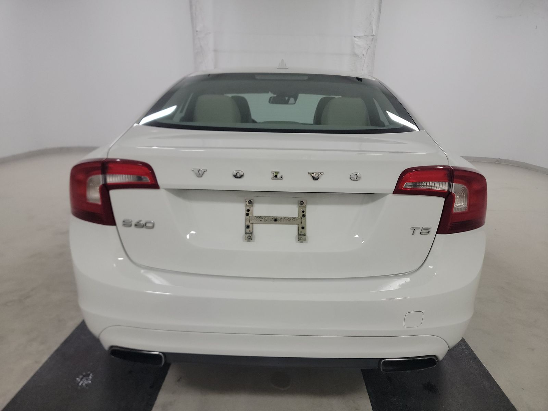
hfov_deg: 71.6
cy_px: 206
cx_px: 274
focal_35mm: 24
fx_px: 380
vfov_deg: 56.8
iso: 795
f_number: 1.8
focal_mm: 6.7
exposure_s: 1/59
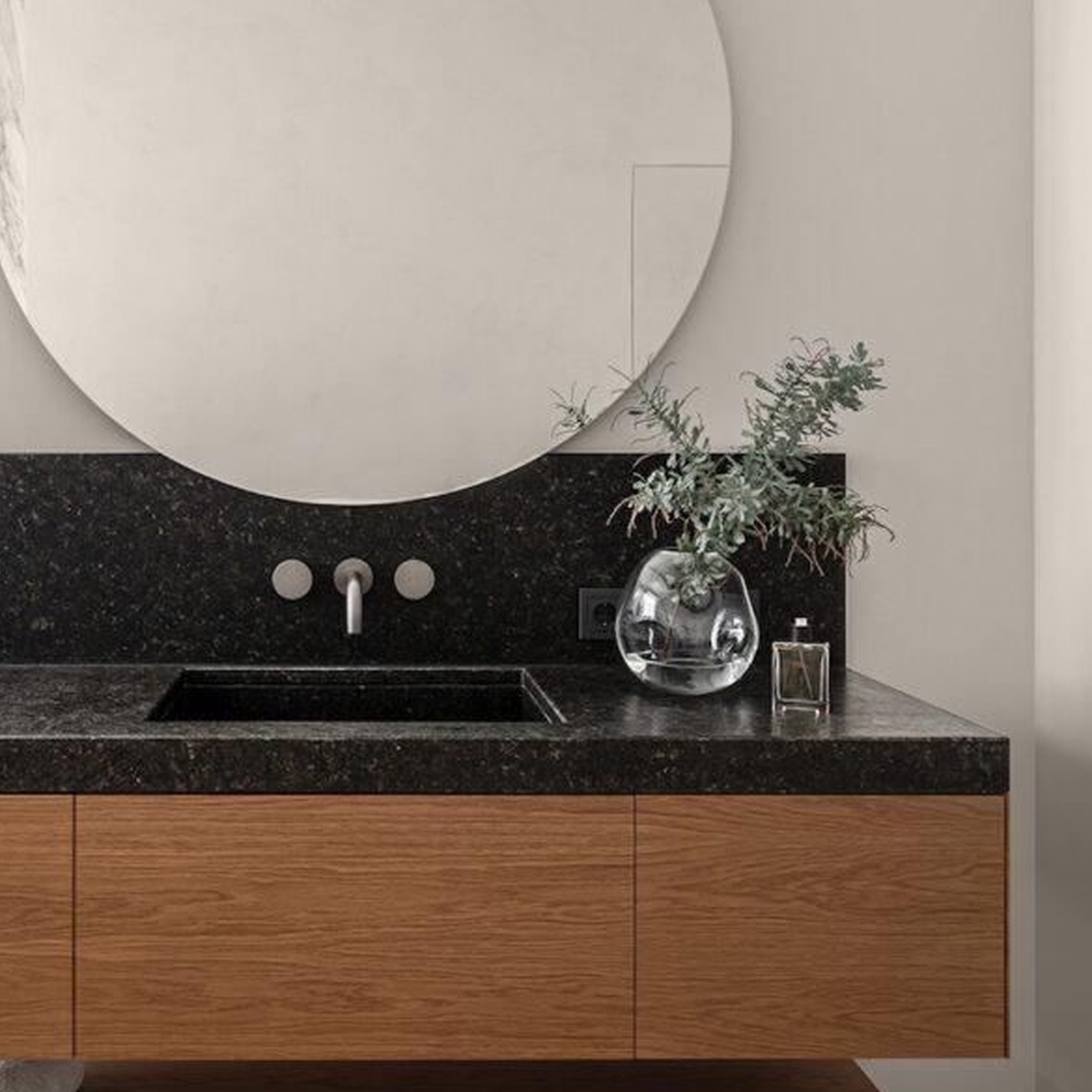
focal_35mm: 38
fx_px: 1356
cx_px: 353
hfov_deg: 43.2
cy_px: 432
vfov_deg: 43.6
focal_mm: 17
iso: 200
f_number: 13
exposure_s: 1/5
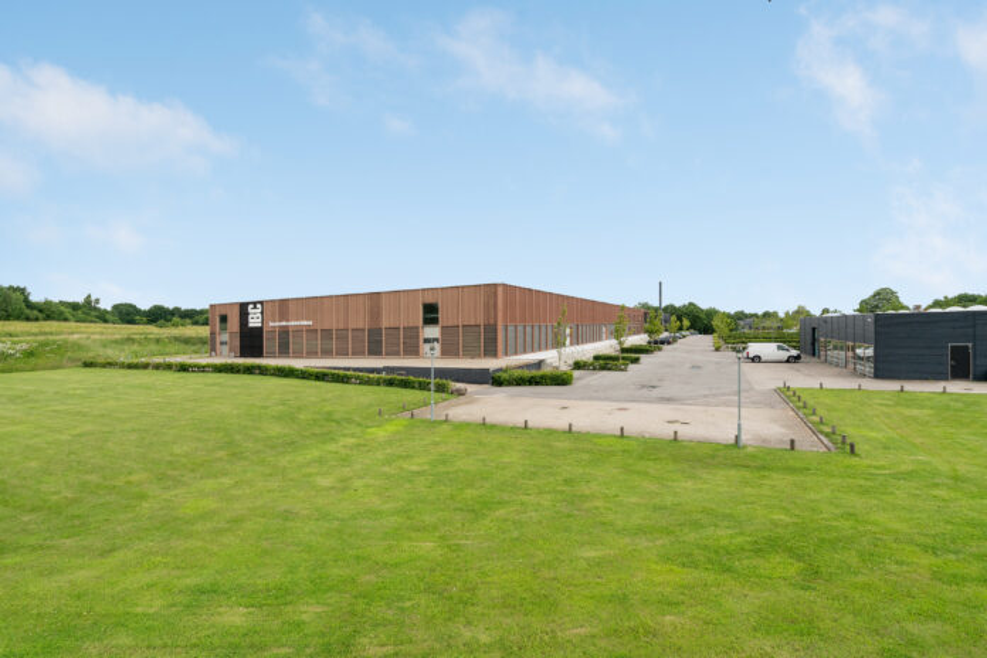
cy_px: 329
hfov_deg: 96.7
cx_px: 494
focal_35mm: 16
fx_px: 439
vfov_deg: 73.7
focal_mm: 16
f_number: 8
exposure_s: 1/1600
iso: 800
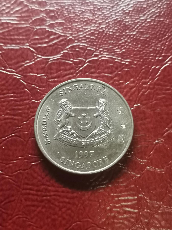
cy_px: 115
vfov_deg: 36.8
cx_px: 86
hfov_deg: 28.0
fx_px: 345
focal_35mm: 52
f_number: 1.8
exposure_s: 1/50
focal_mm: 4.75
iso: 500
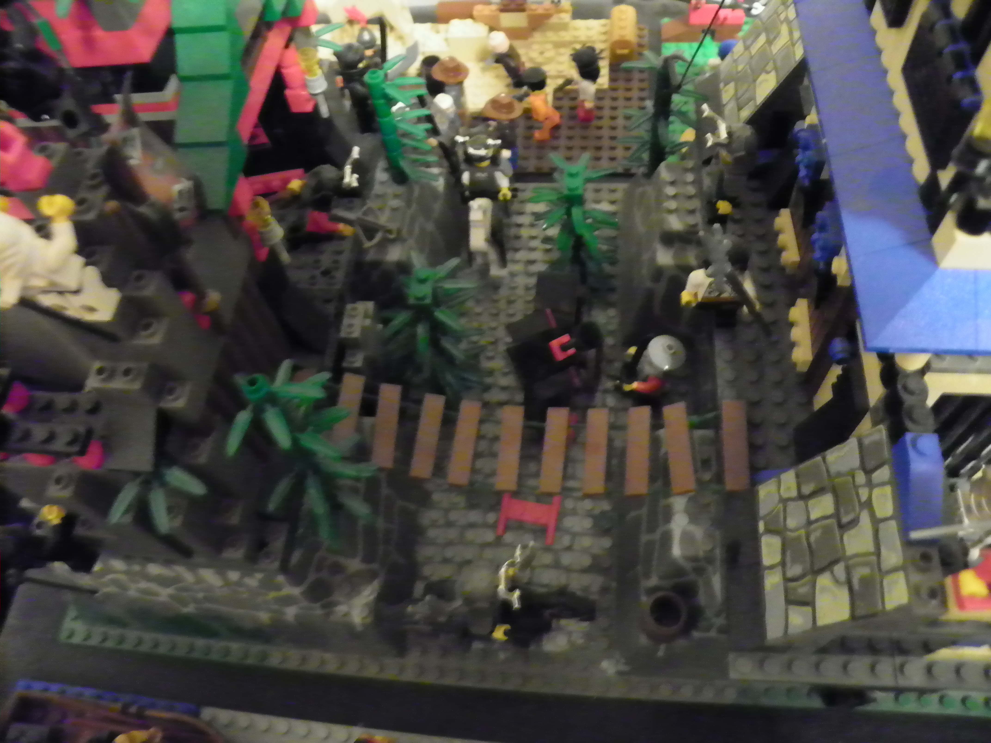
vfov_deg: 53.1
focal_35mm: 26
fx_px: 744
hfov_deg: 67.3
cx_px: 496
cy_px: 372
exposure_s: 1/8
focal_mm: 4.6
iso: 1600
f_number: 2.8
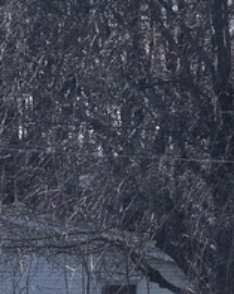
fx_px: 5067
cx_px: 75
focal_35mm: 584
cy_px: 448
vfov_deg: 3.3
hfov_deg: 2.6
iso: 64
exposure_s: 1/1117
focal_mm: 18.6
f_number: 3.4
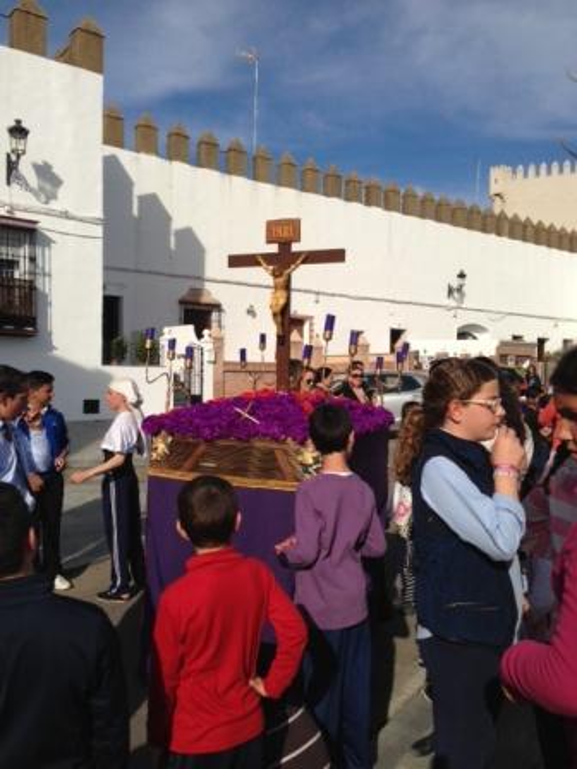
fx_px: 733
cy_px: 384
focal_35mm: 33
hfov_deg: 42.9
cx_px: 288
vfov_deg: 55.4
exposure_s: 1/3195
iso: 50
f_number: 2.4
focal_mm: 4.13
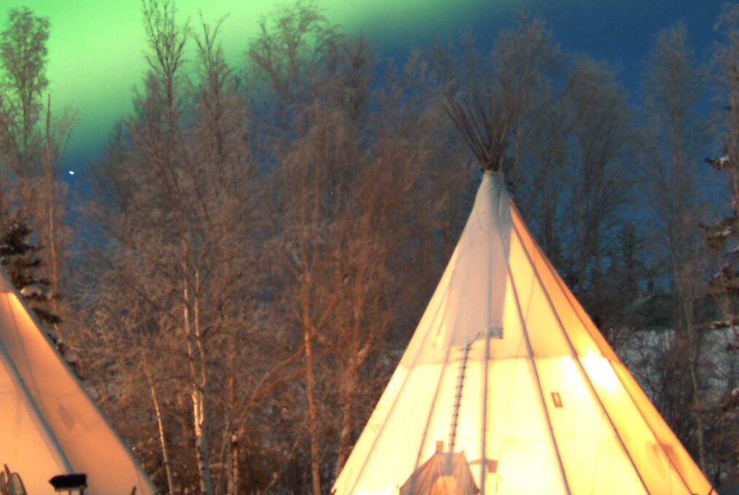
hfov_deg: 19.2
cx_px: 233
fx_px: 2179
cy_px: 20
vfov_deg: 12.8
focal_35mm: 106
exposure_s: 20
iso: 800
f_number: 4
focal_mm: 28
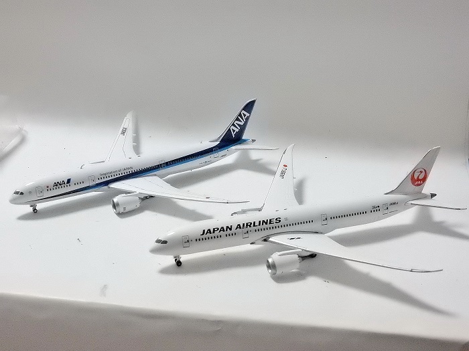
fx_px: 813
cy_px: 176
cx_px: 234
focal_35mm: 60
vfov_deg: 24.4
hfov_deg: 32.2
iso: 3200
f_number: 4.5
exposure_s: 1/100
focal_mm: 10.7
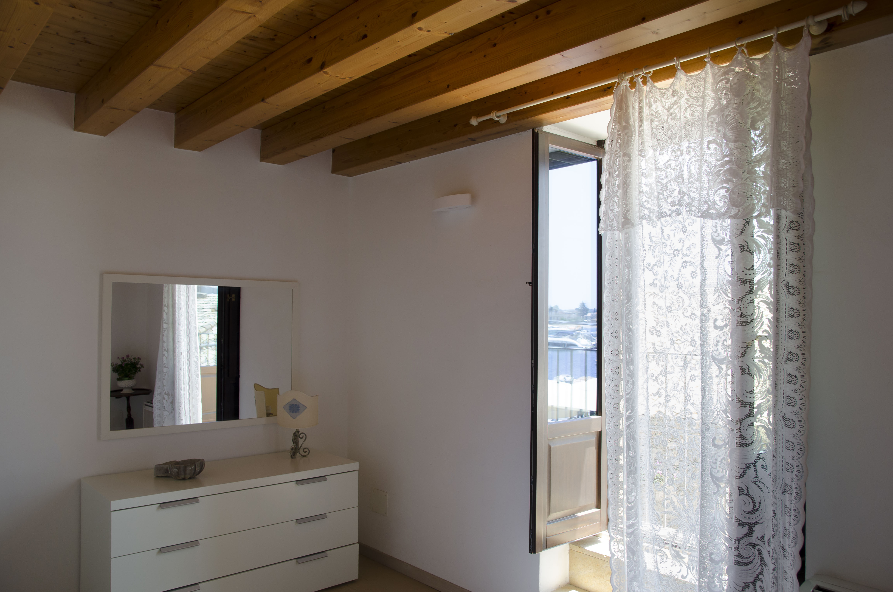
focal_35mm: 26
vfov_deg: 50.2
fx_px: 631
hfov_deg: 70.5
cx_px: 446
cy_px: 296
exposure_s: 1/100
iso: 200
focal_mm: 17
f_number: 4
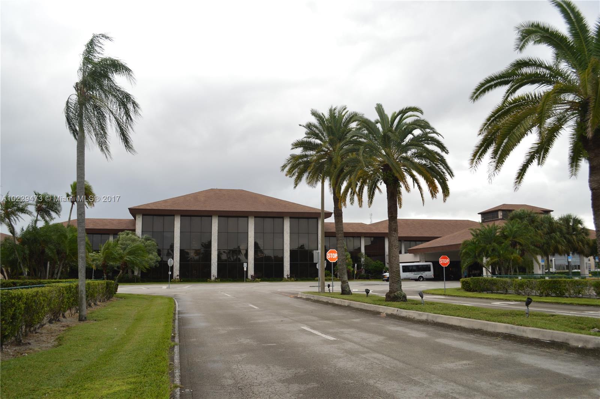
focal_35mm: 30
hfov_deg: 62.0
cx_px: 300
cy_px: 200
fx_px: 499
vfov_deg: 43.5
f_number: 7.1
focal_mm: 20
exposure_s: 1/200
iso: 100
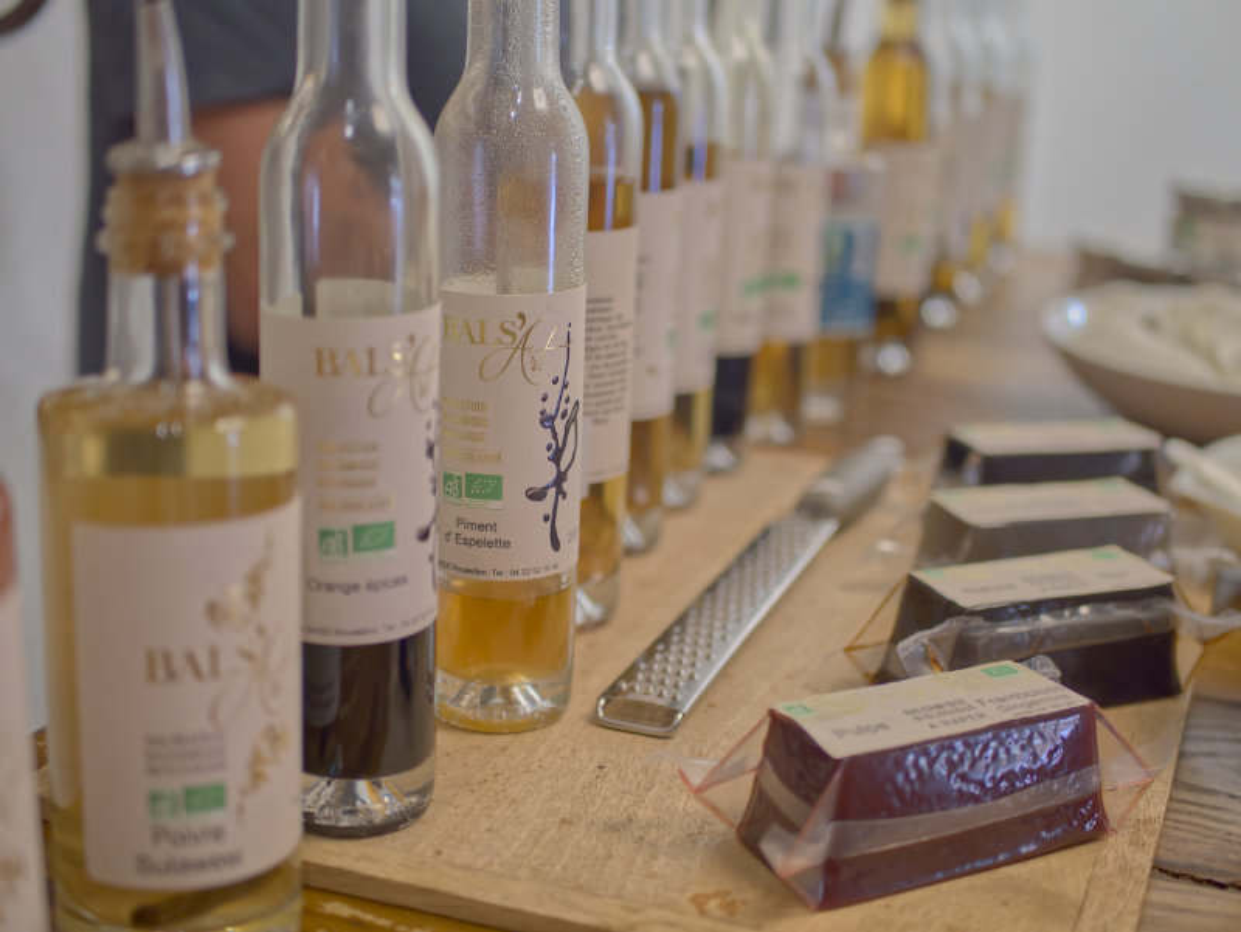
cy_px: 466
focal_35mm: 50
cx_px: 620
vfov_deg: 29.1
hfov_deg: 38.2
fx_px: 1794
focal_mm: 25
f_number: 1.7
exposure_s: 1/60
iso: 320
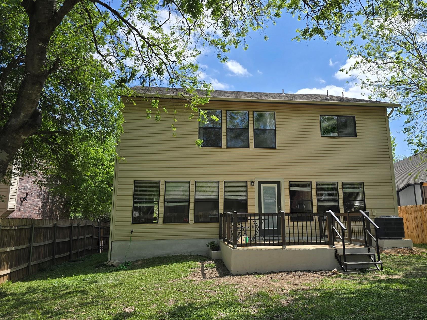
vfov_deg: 49.7
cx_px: 243
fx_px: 345
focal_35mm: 28
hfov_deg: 63.2
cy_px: 144
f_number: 1.7
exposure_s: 1/673
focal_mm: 6.3
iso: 12
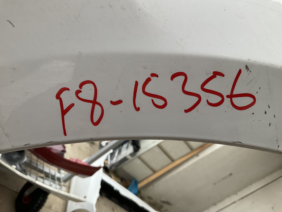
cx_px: 141
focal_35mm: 29
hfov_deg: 61.7
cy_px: 106
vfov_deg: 48.2
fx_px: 236
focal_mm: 3
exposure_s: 1/100
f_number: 1.8
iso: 64
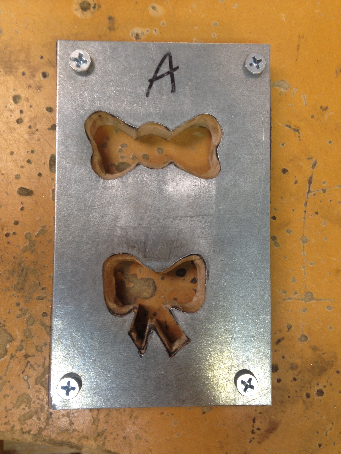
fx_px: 433
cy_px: 227
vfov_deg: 55.4
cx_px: 170
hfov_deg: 42.9
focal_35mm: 33
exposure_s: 1/20
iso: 50
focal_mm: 4.12
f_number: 2.4
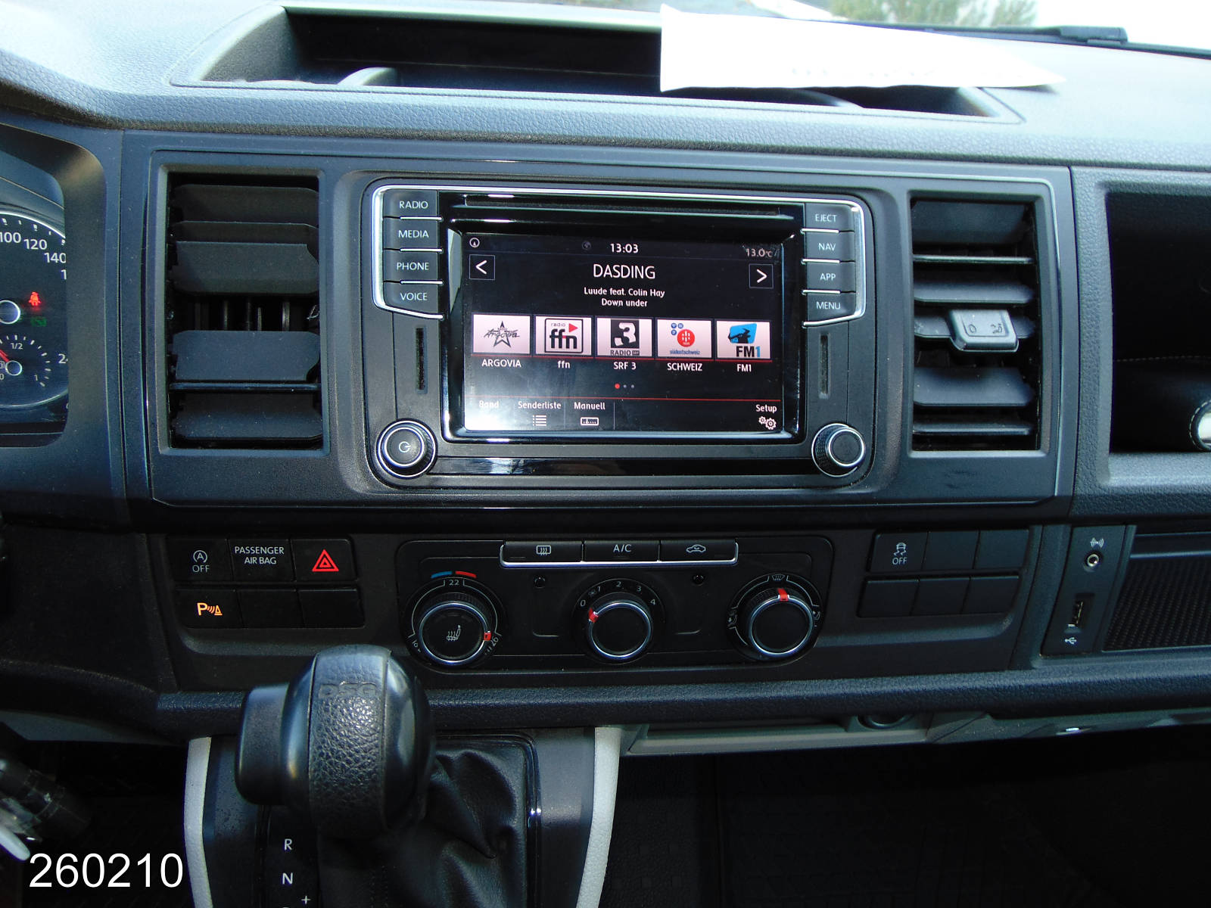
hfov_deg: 69.4
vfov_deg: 54.9
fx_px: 875
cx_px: 606
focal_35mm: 25
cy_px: 454
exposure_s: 1/30
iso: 80
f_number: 3
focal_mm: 4.5
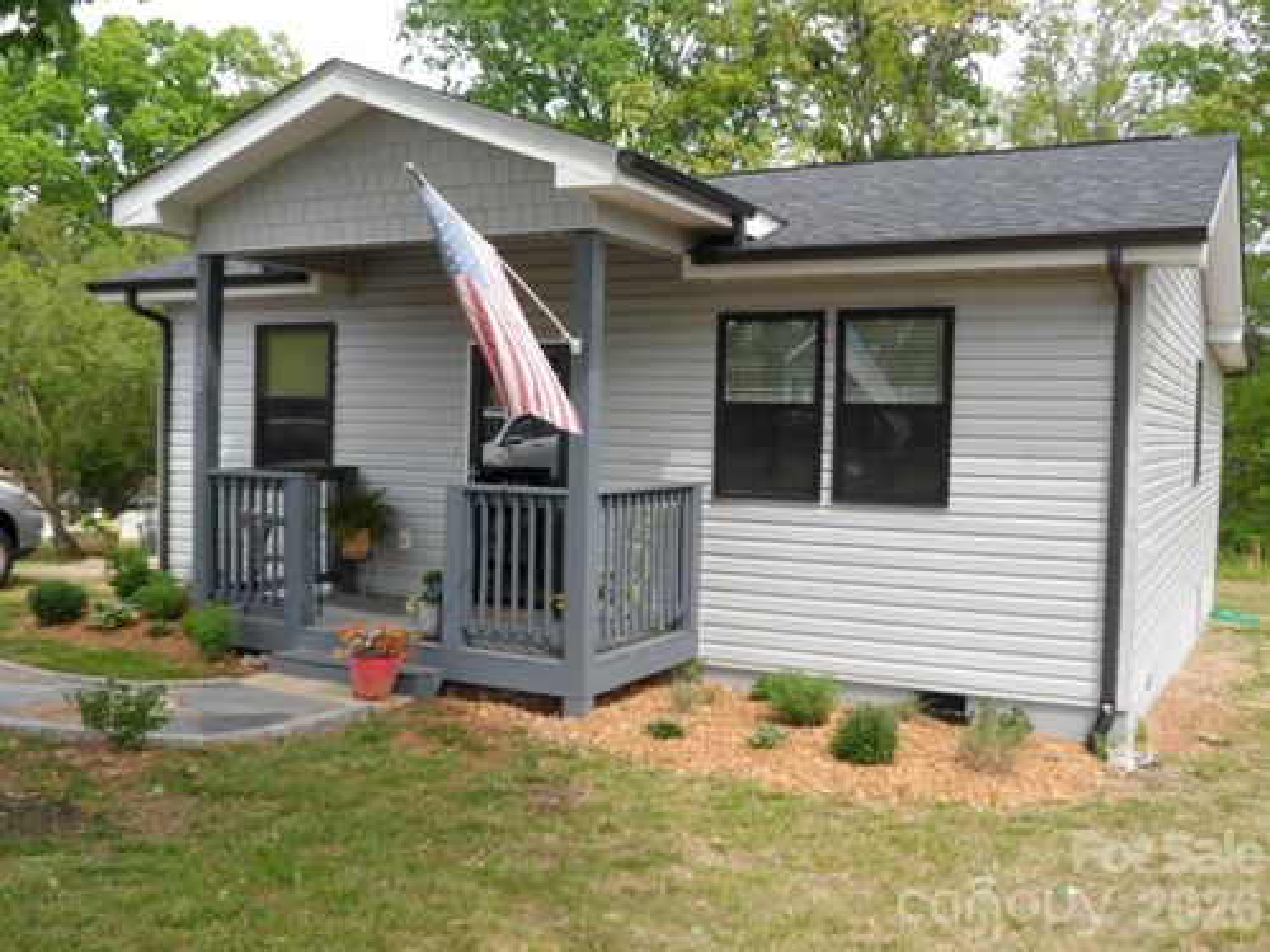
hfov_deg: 52.6
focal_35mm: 35
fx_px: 1284
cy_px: 476
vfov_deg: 40.7
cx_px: 635
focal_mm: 6.5
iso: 80
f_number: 3.5
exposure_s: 1/350
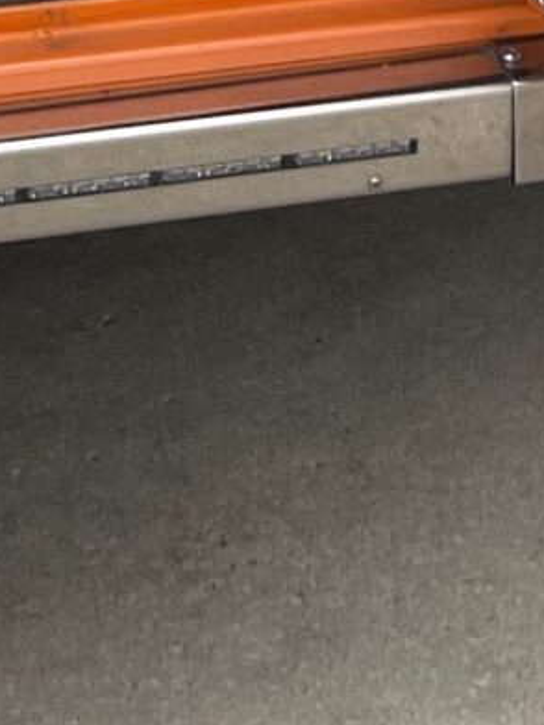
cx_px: 346
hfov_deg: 8.7
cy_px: -1493
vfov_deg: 9.2
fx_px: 3562
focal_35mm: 170
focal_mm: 5.1
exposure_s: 1/874
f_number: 1.6
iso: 32
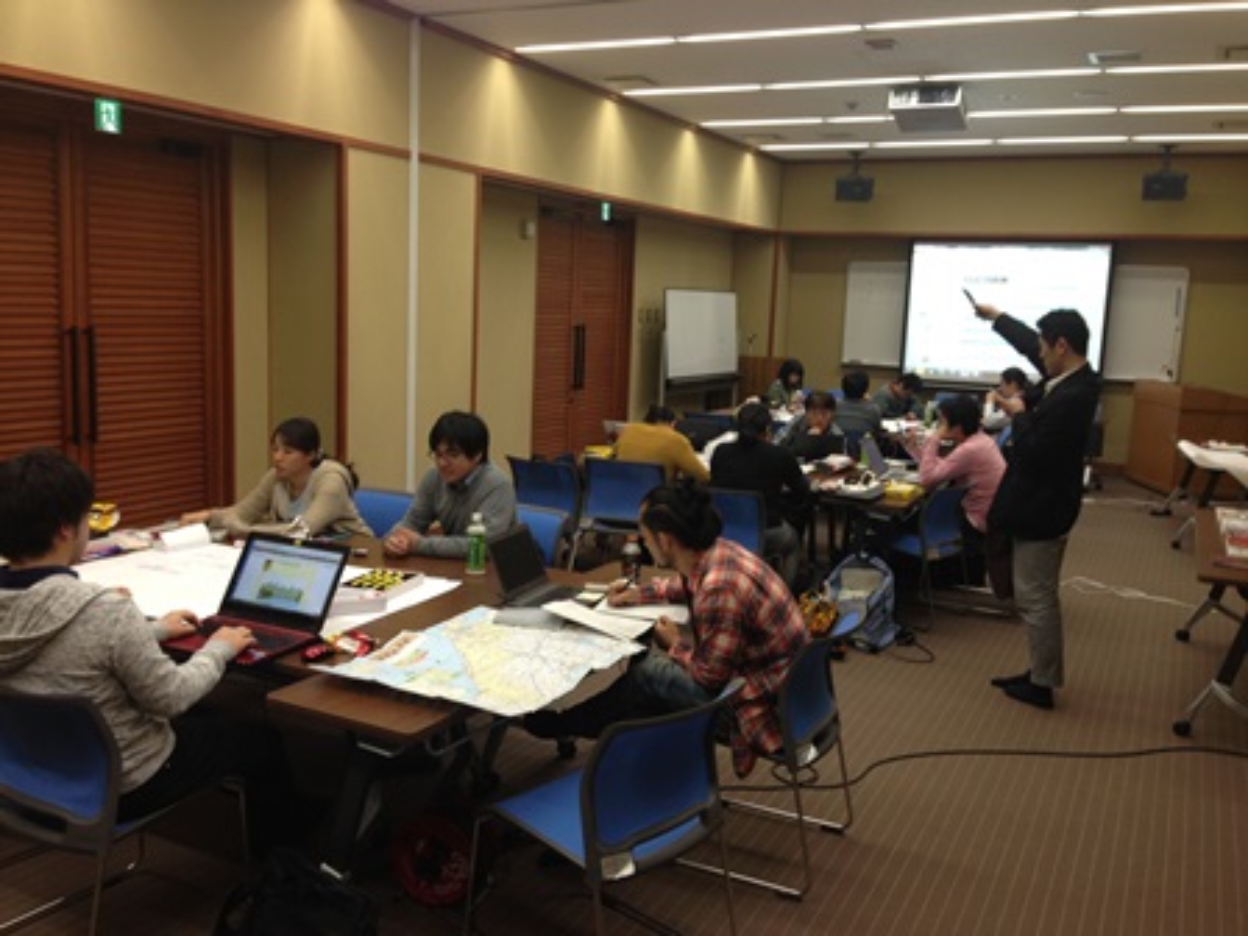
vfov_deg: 42.9
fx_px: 1190
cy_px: 468
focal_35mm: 33
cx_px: 624
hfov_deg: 55.4
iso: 50
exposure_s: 1/24
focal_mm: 4.13
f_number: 2.4
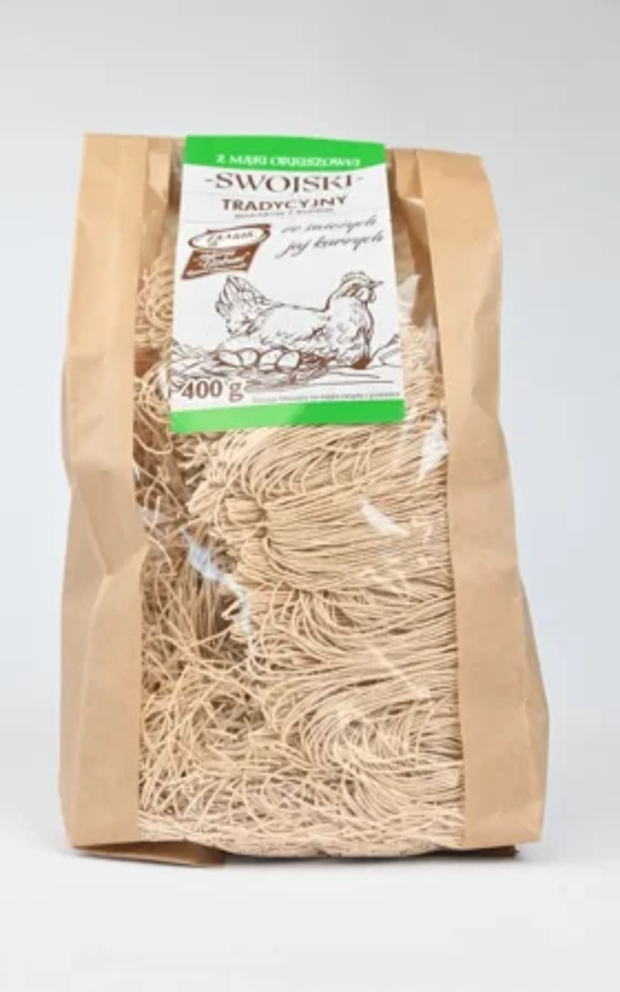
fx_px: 1142
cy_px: 496
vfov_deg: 46.9
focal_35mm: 42
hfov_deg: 30.4
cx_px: 297
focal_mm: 27.5
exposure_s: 1/100
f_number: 6.3
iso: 320
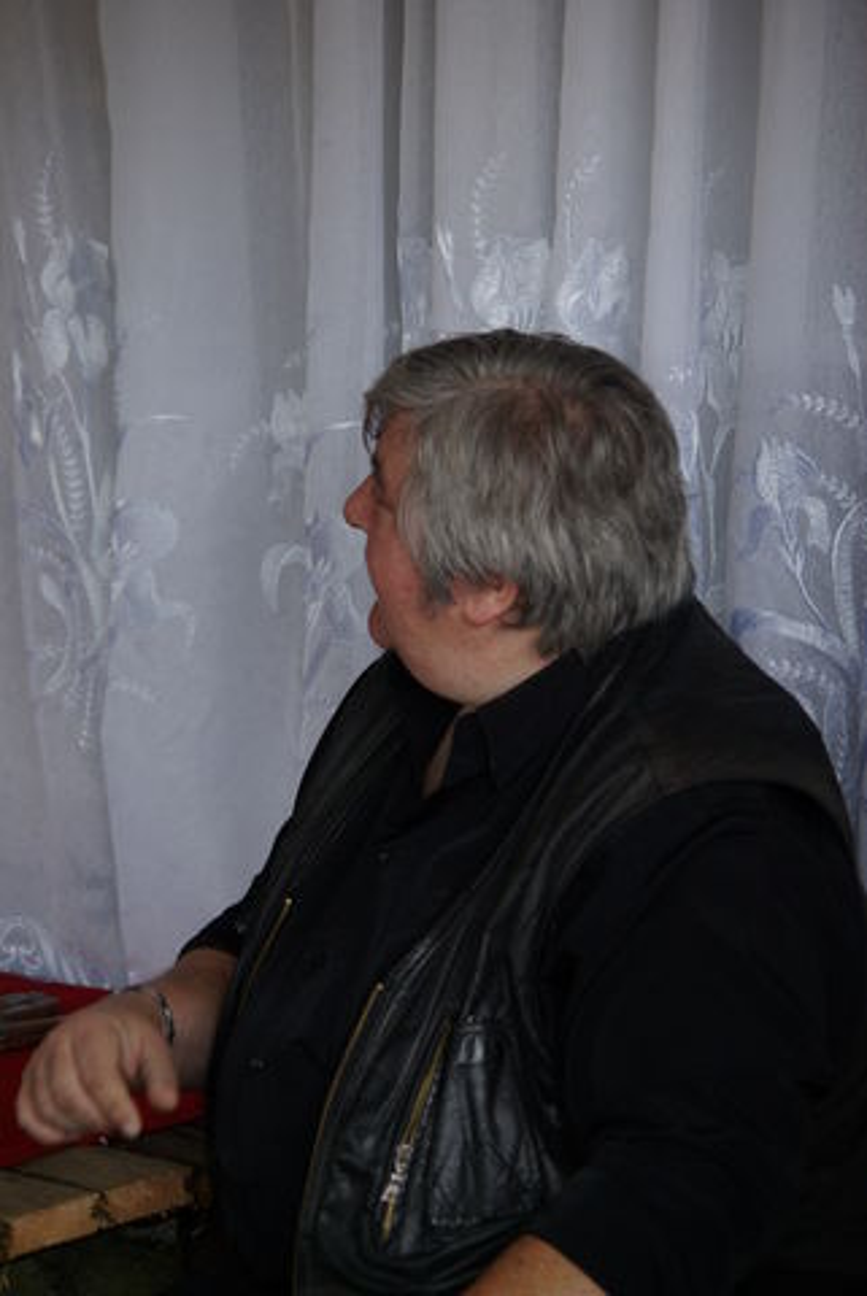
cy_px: 648
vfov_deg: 15.5
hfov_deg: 10.4
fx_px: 4758
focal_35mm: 132
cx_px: 434
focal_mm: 88
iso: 400
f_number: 4.5
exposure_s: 1/60
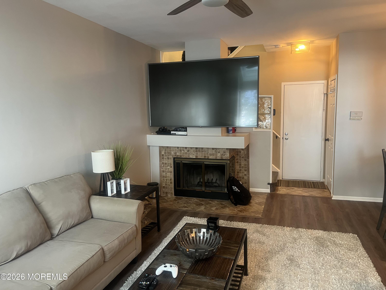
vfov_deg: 53.1
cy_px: 145
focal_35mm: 26
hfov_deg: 67.3
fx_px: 290
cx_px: 193
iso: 250
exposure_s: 1/60
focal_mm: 5.1
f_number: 1.6
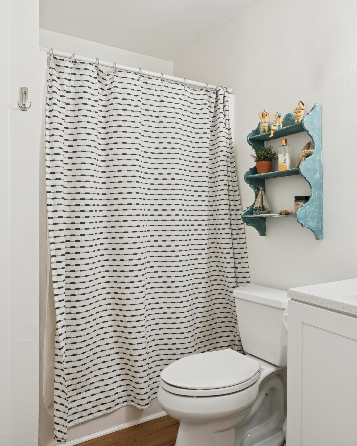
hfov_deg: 54.9
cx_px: 192
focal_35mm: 26
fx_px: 343
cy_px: 210
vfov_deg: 66.0
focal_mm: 16
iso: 100
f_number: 10
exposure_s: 1/10
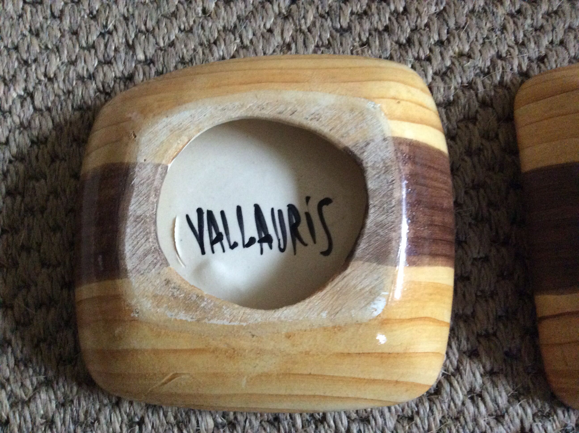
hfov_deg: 56.9
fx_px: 534
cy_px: 216
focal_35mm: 32
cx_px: 290
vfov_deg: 44.1
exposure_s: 1/17
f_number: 2.4
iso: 320
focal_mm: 3.3
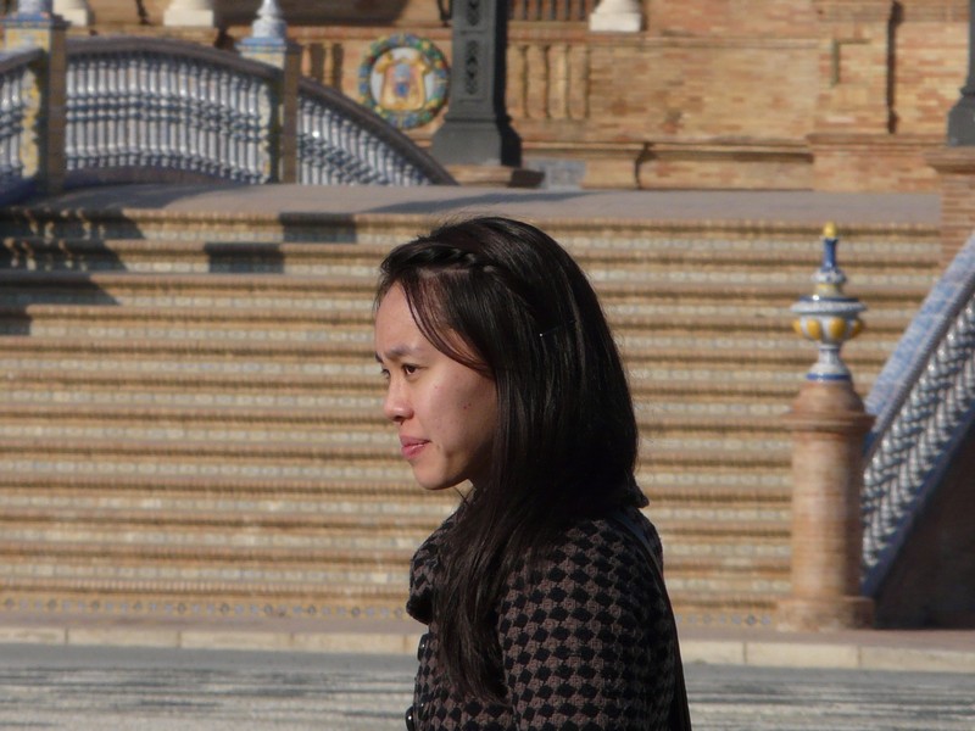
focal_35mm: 547
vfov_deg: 2.7
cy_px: 366
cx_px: 488
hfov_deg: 3.6
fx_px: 15407
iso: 100
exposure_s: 1/500
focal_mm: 56.4
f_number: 7.1
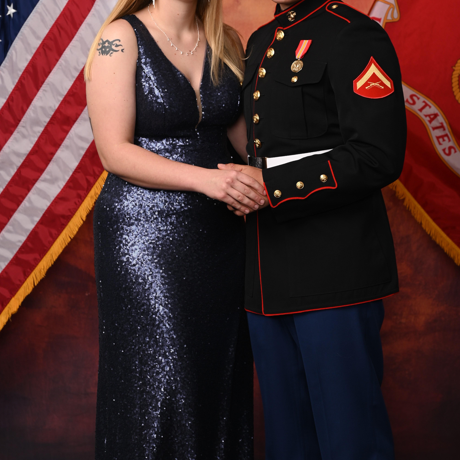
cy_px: 166
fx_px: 1864
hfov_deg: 14.1
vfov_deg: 14.1
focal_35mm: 124
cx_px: 230
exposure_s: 1/125
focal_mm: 97
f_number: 6.3
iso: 200
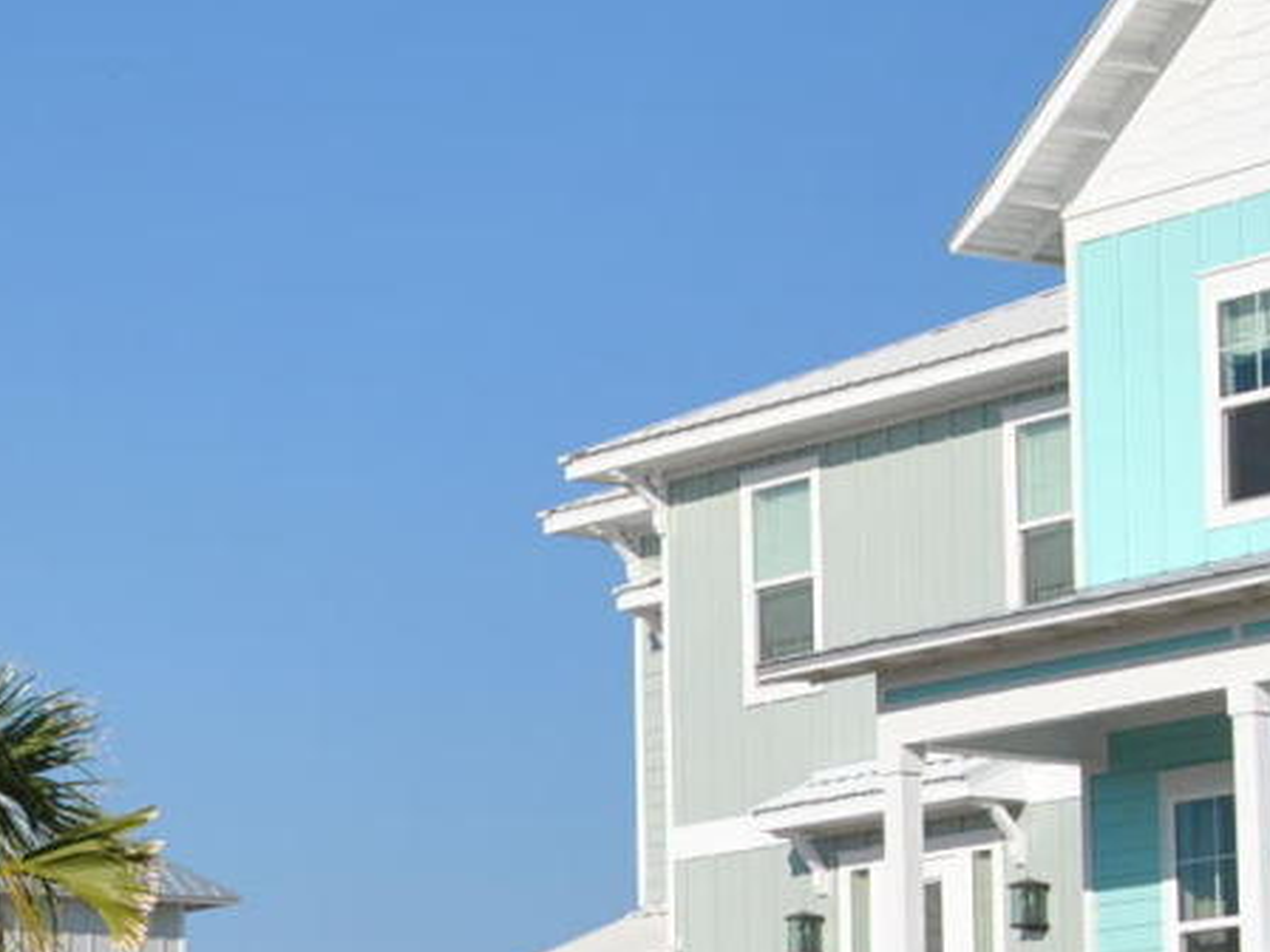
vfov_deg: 10.0
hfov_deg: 13.2
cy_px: 850
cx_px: 137
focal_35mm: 148
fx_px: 5430
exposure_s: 1/320
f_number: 9
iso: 100
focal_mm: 30
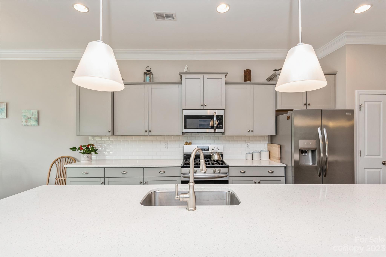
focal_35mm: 16
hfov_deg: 96.7
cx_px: 193
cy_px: 128
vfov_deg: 73.8
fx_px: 172
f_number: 8
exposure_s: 1/20
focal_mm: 16
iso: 200
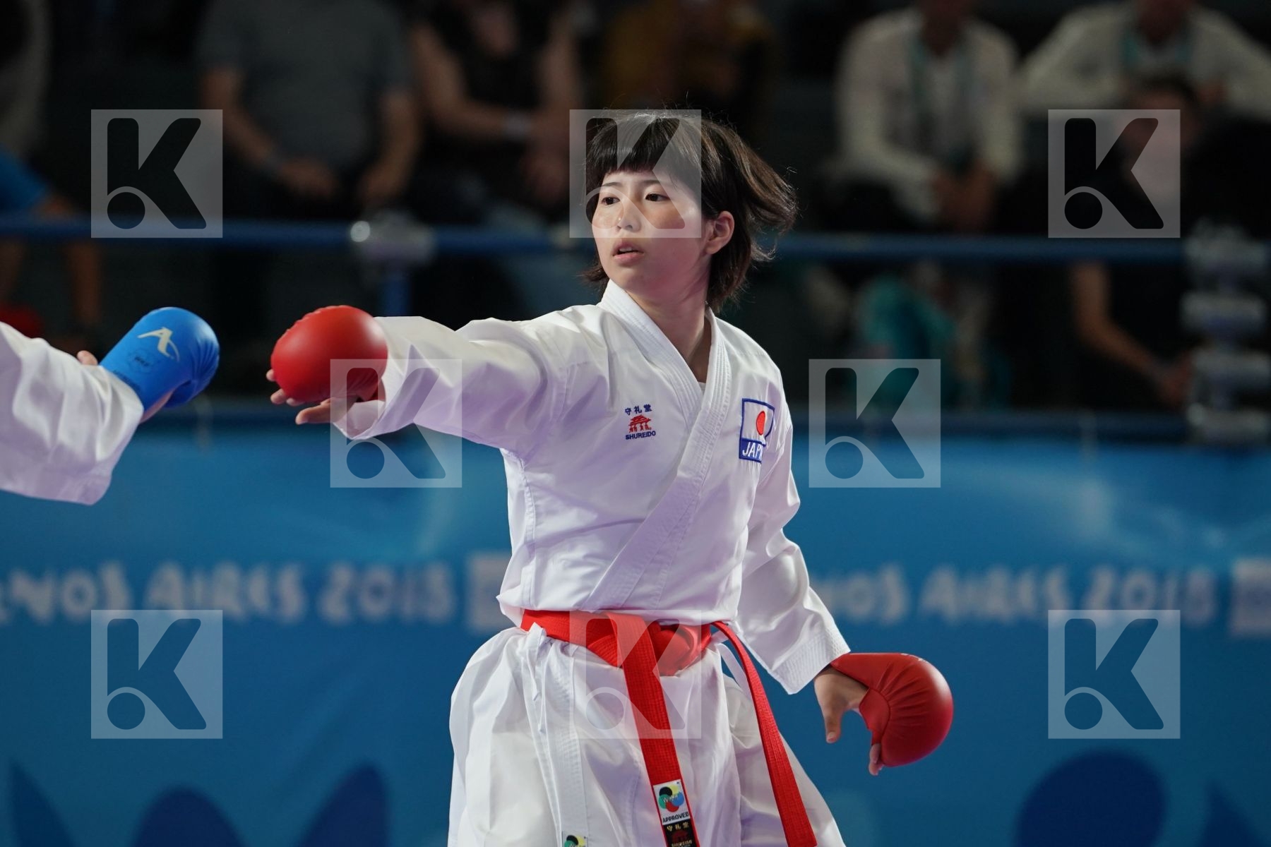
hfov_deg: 6.9
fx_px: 10591
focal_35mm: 300
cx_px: 636
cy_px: 424
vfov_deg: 4.6
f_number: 2.8
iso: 1250
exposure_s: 1/1000
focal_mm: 200
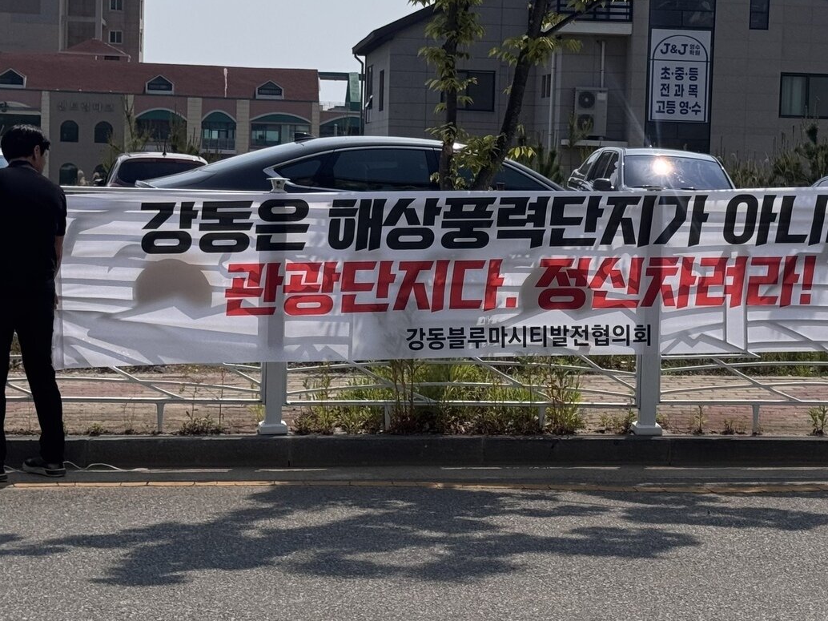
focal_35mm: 65
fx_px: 1554
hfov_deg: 29.7
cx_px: 522
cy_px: 316
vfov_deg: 22.6
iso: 64
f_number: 1.78
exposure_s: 1/7937
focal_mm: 6.76
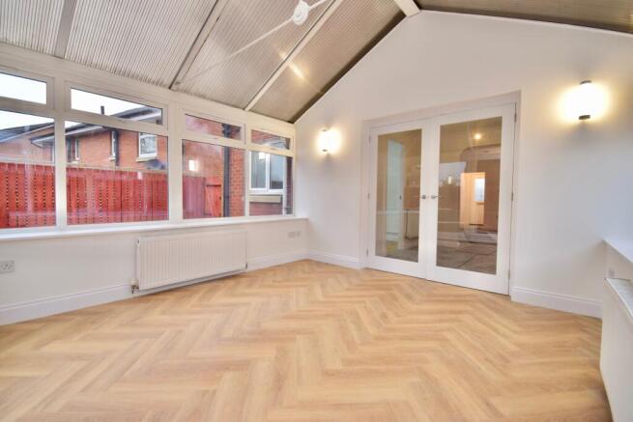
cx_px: 316
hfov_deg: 100.4
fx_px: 264
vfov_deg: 77.4
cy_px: 211
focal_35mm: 15
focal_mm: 10
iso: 800
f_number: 7.1
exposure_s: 1/60
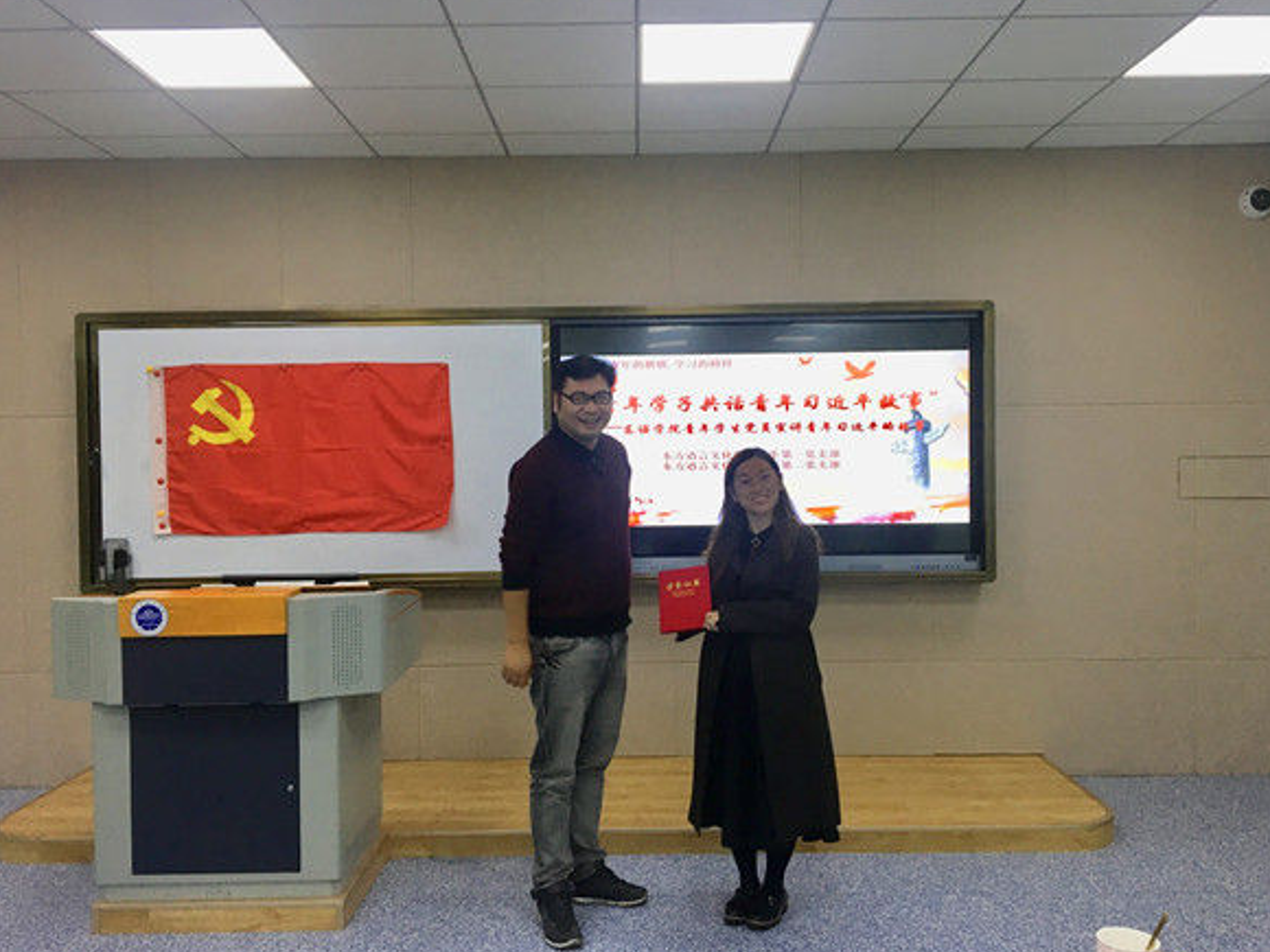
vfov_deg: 46.8
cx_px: 637
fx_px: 1101
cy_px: 477
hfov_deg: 60.0
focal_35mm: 30
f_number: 2.2
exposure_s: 1/33
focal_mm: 4.15
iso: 40
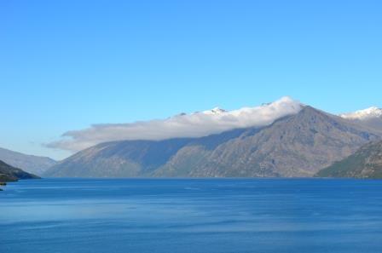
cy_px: 126
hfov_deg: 24.7
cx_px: 191
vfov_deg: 16.5
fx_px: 874
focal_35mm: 82
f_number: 9
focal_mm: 55
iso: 100
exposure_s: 1/320
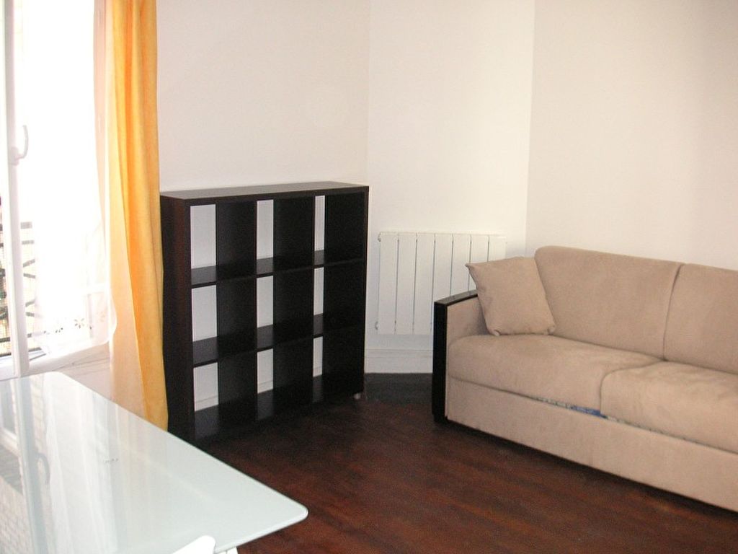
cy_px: 277
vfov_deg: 38.7
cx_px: 369
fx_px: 789
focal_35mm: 37
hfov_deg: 50.1
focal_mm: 6.1
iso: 160
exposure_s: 1/45
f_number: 2.8
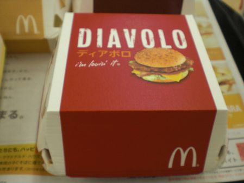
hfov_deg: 49.0
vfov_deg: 37.7
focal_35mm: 38
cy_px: 92
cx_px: 122
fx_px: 268
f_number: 3.1
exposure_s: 1/100
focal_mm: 6.3
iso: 200
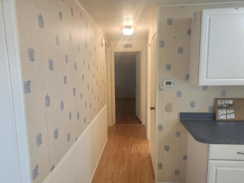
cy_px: 92
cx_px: 122
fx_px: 162
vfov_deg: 58.9
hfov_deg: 73.9
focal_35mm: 23
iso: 400
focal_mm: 5.54
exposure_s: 1/120
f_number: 1.8
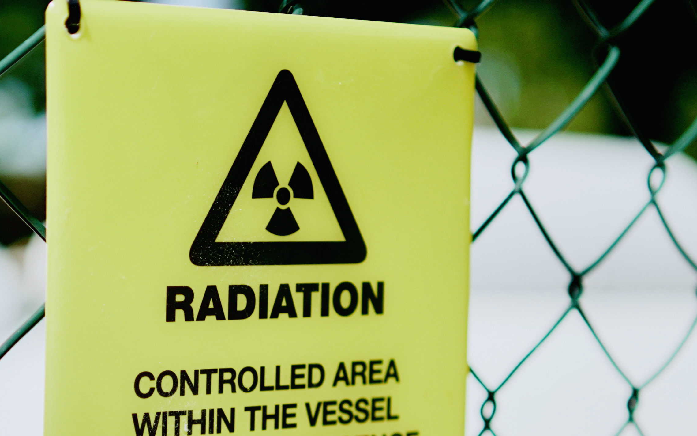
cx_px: 225
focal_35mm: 94
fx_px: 1786
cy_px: 424
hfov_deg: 22.0
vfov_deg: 13.7
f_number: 1.8
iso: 400
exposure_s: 1/400
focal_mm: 35
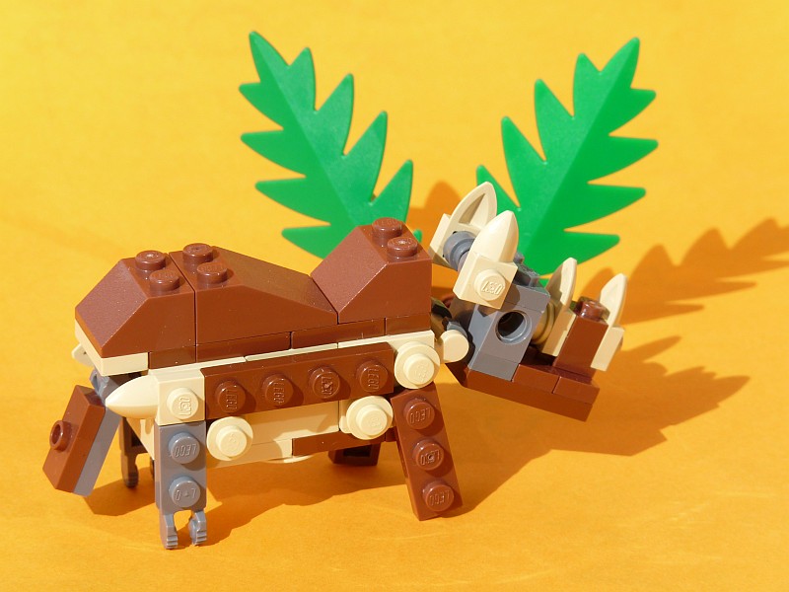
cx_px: 394
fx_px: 6747
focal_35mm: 296
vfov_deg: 5.0
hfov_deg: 6.7
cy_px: 296
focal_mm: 52.7
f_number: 5.6
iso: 100
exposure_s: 1/320
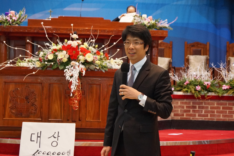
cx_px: 117
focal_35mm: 82
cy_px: 78
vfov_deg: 16.5
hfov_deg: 24.7
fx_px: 535
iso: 3200
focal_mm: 55
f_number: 5.6
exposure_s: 1/100
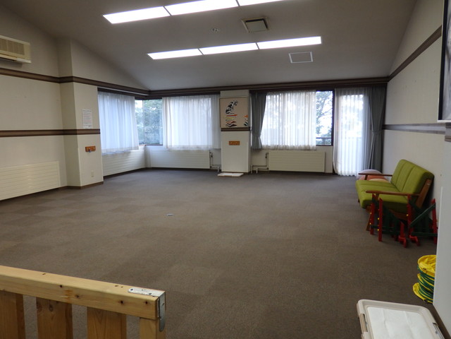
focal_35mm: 25
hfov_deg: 69.4
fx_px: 326
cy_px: 170
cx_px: 226
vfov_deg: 54.9
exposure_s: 1/30
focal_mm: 4.5
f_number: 3
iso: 160
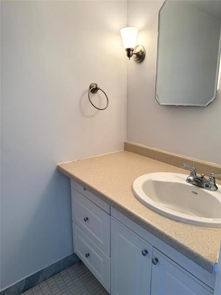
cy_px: 148
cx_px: 110
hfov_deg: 56.8
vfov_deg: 71.6
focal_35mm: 24
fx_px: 204
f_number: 1.78
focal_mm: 6.76
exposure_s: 1/120
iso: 100
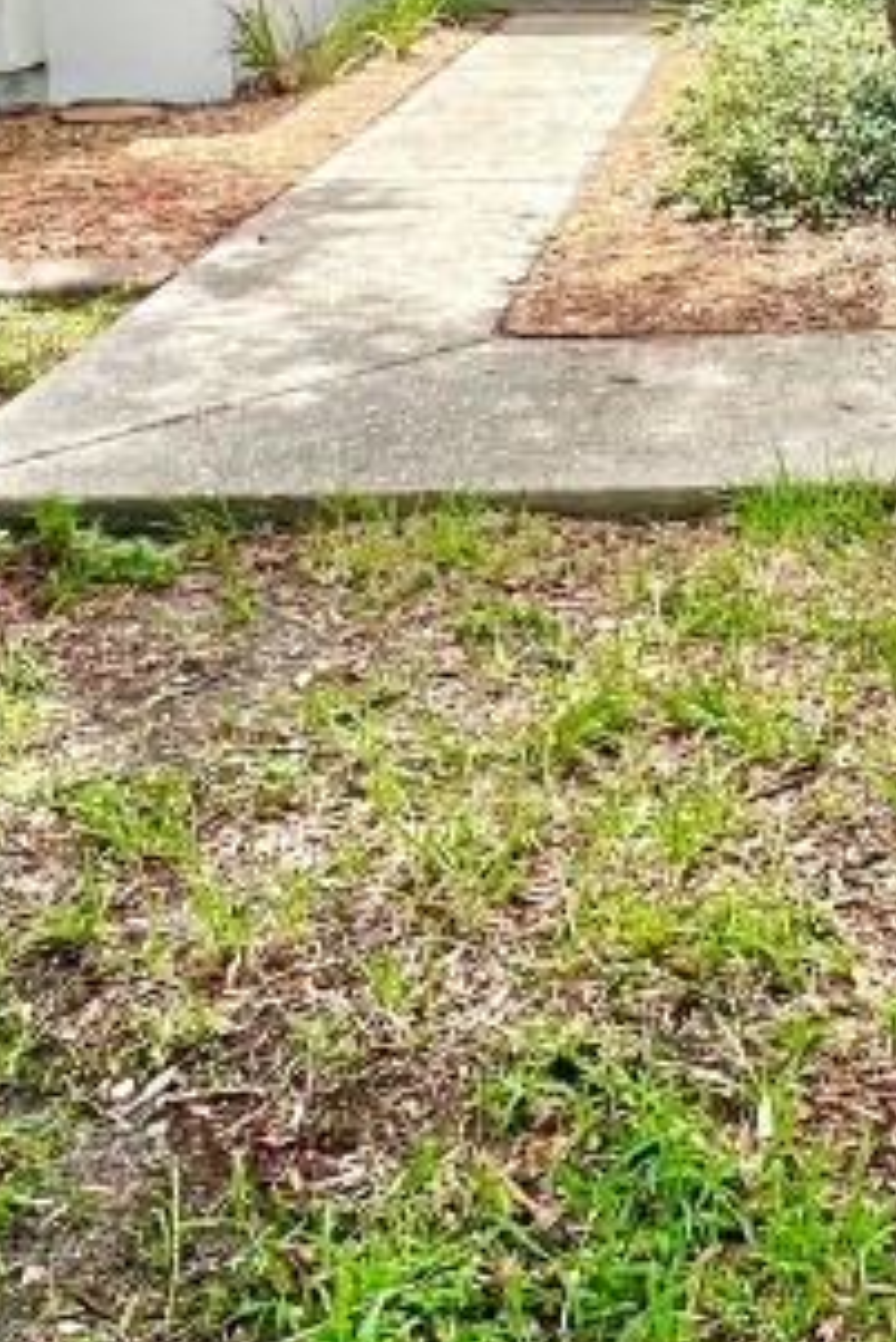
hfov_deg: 26.7
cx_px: 1007
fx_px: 1715
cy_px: -22
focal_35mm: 46
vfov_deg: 37.7
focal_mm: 1.57
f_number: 1.8
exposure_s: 1/544
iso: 32
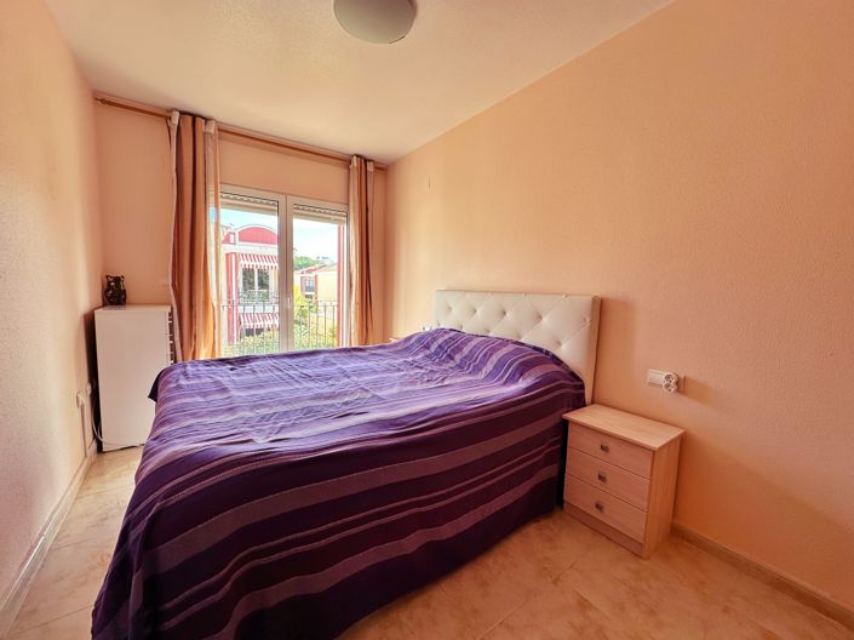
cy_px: 320
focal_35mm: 14
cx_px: 427
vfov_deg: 85.6
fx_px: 345
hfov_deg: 102.1
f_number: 2.2
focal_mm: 2.22
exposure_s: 1/112
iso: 40
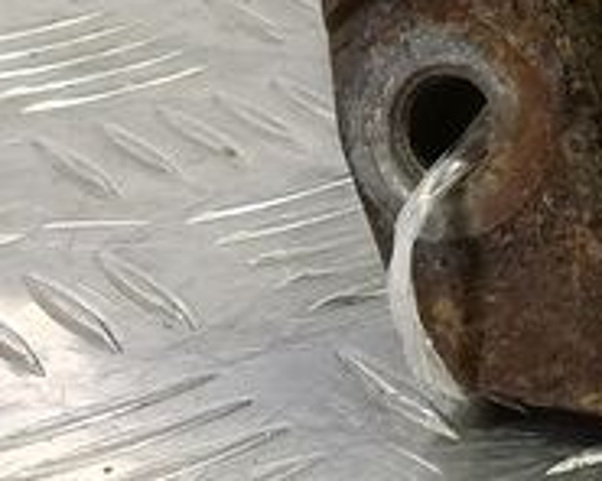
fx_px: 2209
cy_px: 94
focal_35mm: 124
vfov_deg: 12.4
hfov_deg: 13.8
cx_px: 1093
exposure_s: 1/50
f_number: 1.6
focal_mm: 4.11
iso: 172
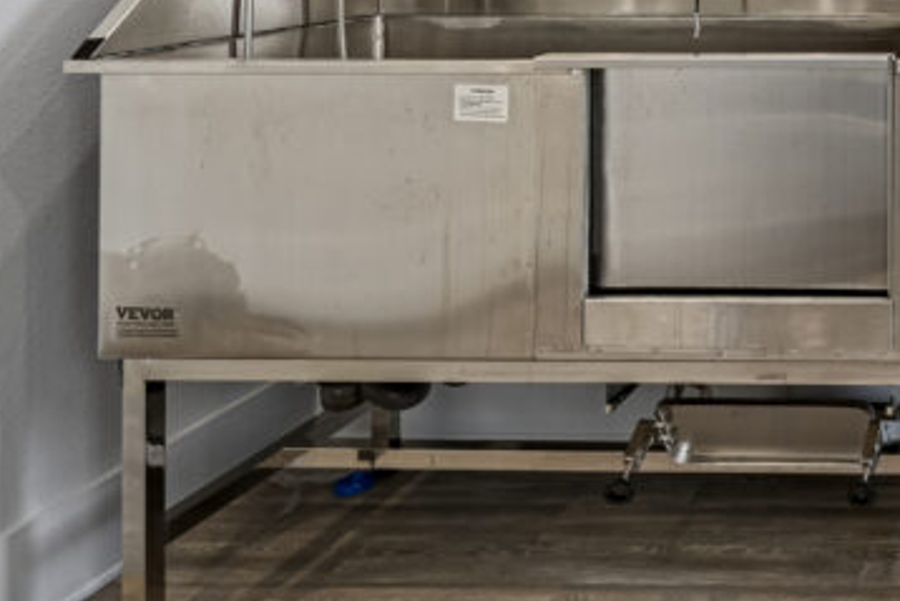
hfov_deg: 36.2
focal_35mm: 40
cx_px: 1109
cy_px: -118
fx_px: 1000
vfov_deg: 29.0
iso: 100
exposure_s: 1/4
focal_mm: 14
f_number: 11
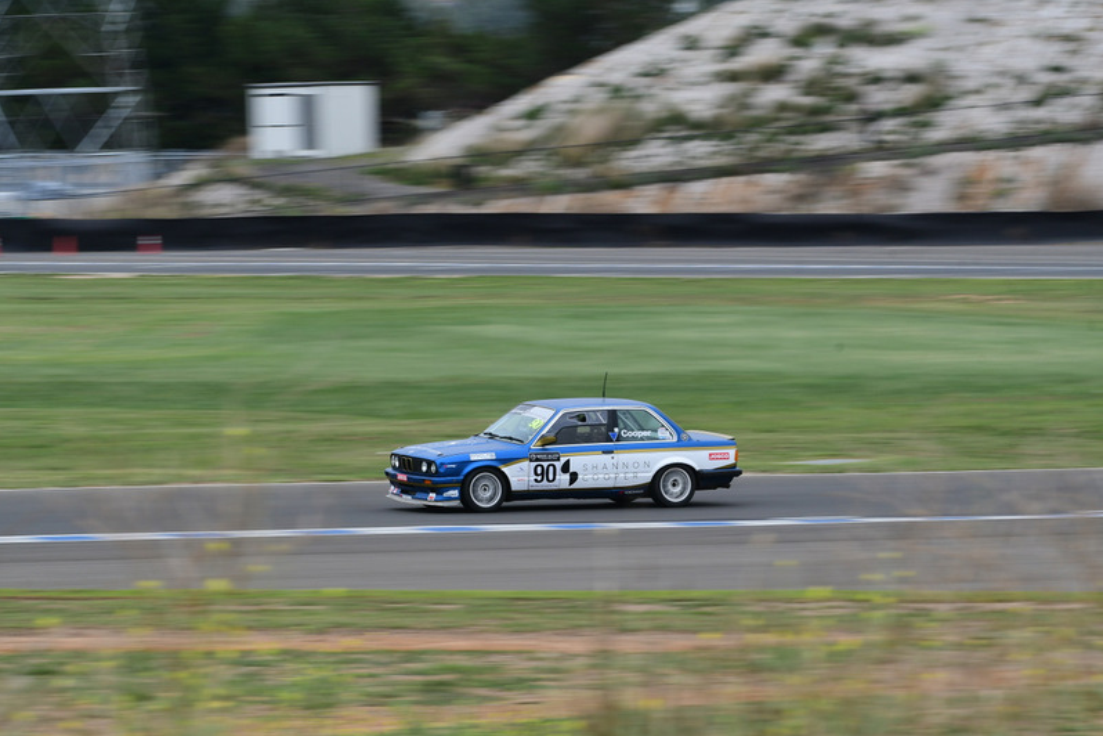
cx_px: 552
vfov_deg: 4.6
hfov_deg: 6.8
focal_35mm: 301
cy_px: 368
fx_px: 9222
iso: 200
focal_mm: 200
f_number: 13
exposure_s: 1/100
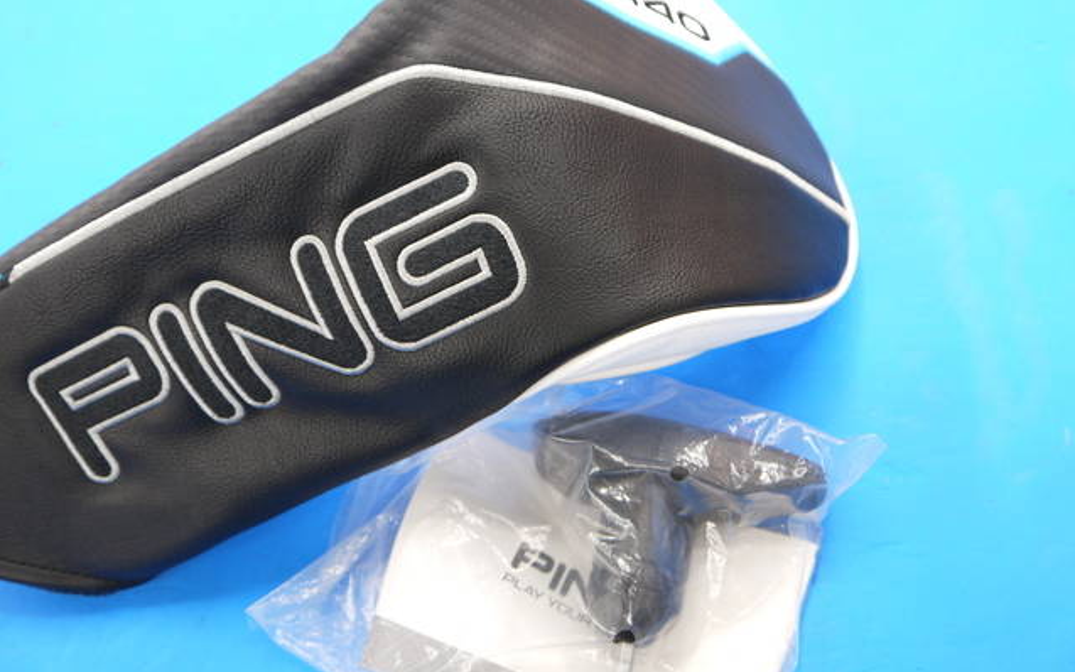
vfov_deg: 26.3
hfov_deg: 41.1
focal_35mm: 49
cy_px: 270
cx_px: 538
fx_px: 1435
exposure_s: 1/60
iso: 500
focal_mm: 23
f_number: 4.4
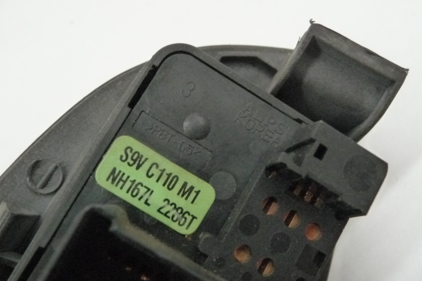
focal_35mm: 37
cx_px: 220
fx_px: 434
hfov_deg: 51.9
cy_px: 178
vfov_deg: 35.7
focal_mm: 4.7
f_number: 3.3
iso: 800
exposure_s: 1/60
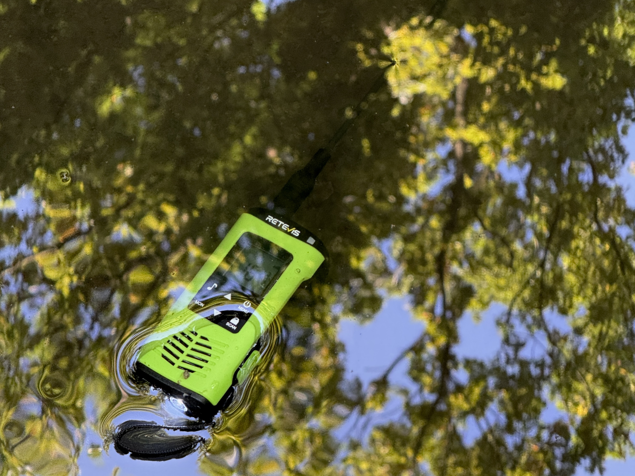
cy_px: 238
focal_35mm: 120
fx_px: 2201
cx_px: 318
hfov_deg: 16.4
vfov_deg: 12.3
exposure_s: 1/60
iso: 320
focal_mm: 15.66
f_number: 2.8
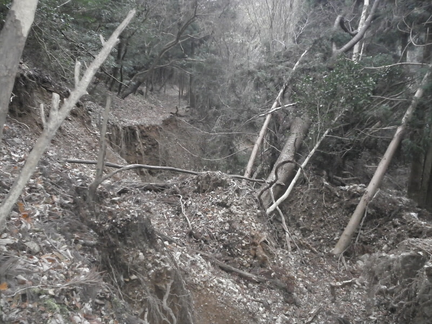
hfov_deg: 49.0
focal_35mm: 38
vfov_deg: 37.7
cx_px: 216
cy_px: 162
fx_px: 474
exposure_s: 1/60
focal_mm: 6.9
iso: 800
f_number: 3.9
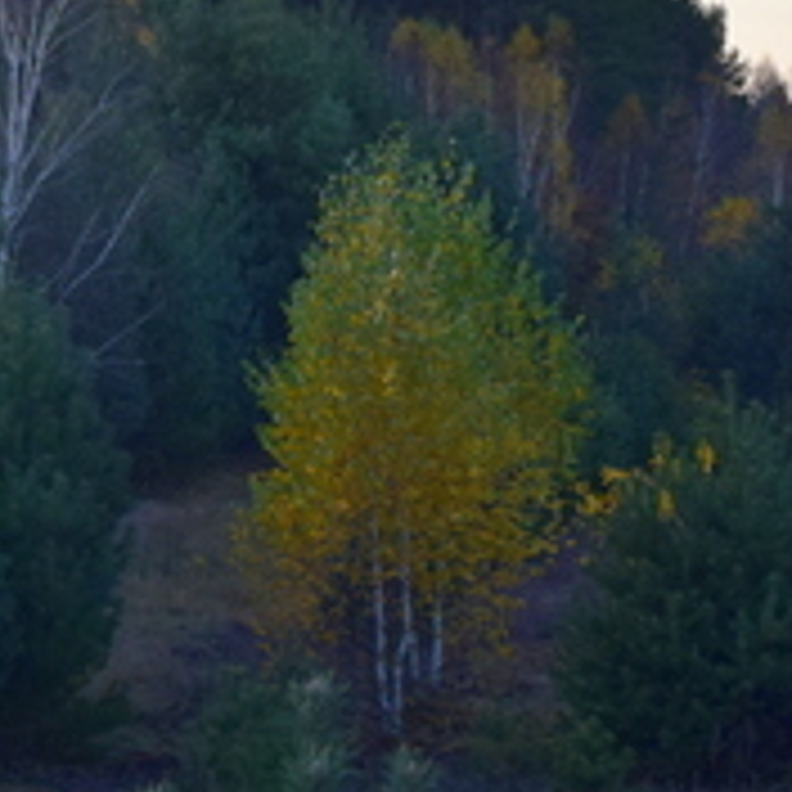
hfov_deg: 8.5
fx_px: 5253
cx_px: -270
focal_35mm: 203
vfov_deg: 8.6
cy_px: -45
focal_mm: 35
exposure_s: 1/160
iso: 400
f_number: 9
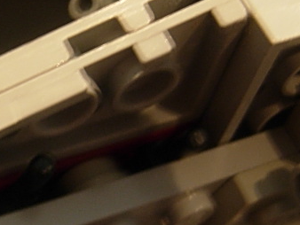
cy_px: 180
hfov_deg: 17.6
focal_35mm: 109
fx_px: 945
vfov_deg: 13.5
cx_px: 1
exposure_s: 1/4
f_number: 2.7
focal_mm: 7.5
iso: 118
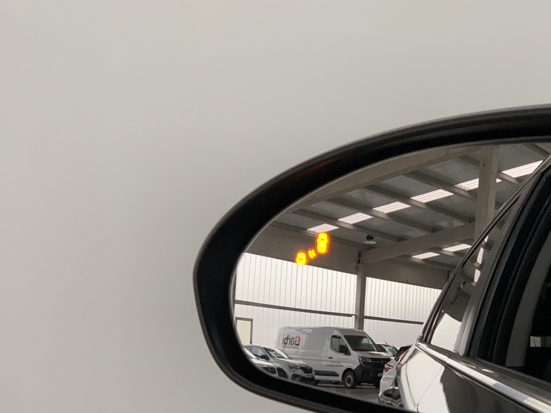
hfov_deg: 24.9
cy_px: 267
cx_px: 371
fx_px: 1241
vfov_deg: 18.9
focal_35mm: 78
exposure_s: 1/65
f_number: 2.4
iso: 125
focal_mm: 6
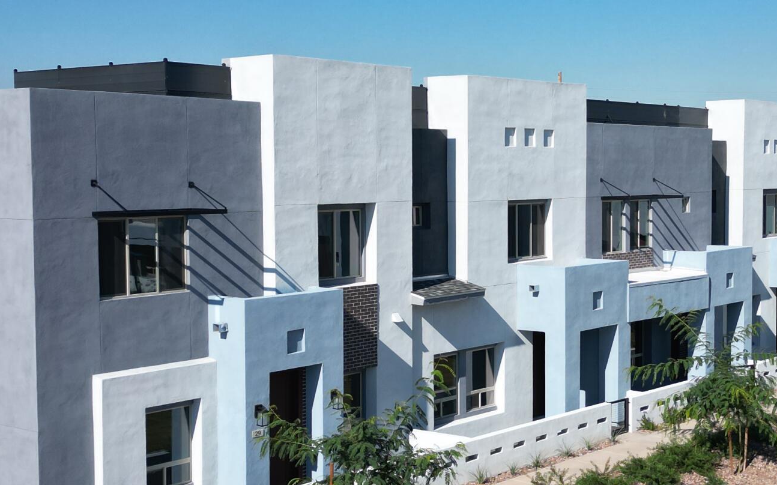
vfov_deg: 22.0
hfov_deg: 34.3
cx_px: 514
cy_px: 238
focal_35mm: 59
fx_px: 1249
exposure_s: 1/4000
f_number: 1.7
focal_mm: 6.72
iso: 120
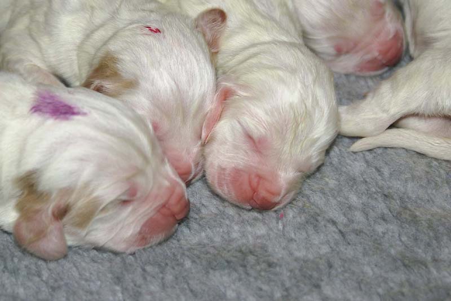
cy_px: 150
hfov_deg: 19.5
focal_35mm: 105
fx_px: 1315
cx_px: 226
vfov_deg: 13.0
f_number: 5.6
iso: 400
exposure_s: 1/125
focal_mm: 70
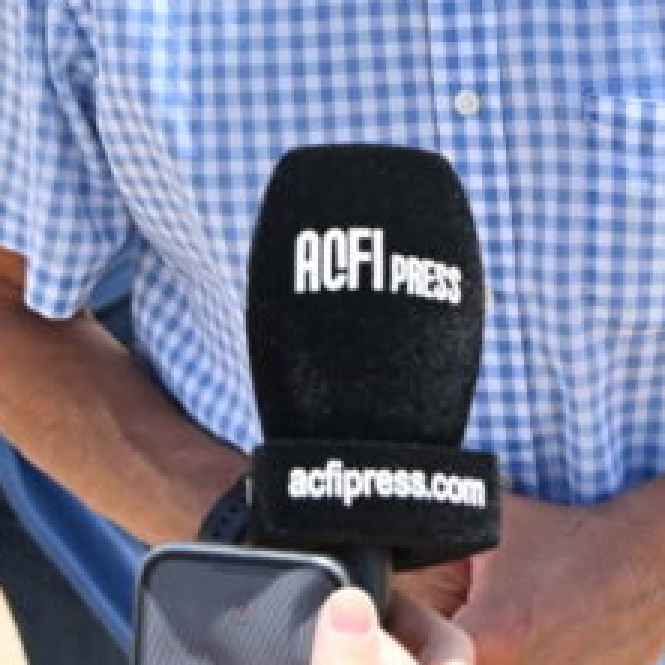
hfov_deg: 13.1
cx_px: 389
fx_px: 2891
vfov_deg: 12.6
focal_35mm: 133
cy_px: -268
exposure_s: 1/640
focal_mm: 34
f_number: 4.5
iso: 100
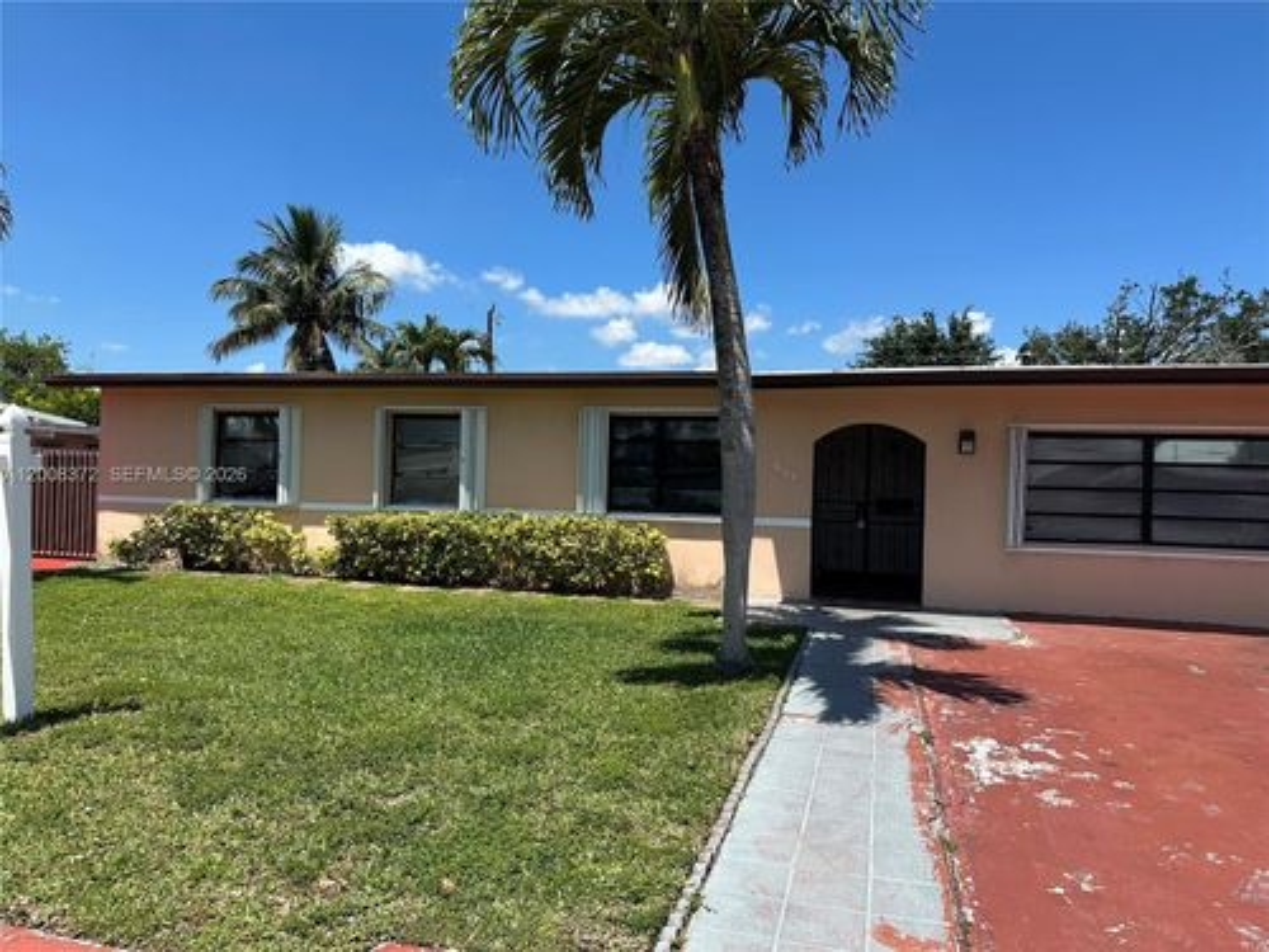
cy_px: 476
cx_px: 634
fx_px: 880
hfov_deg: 71.6
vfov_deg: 56.8
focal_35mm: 24
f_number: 1.78
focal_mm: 6.86
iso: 80
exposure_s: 1/4762
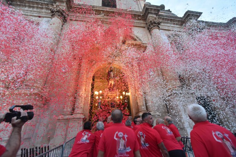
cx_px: 118
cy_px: 78
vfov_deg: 77.4
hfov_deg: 100.4
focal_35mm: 15
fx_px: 98
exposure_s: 1/160
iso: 3200
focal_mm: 15
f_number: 8
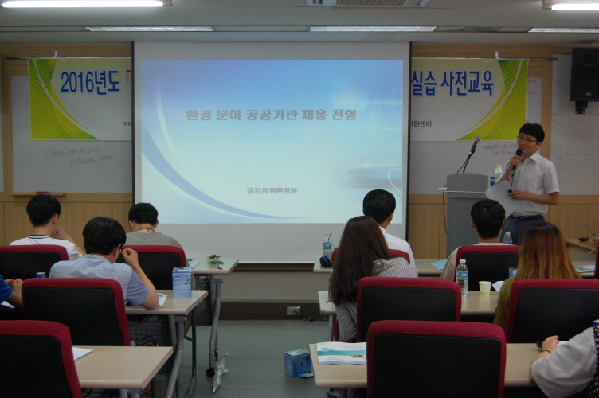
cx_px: 300
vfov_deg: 28.0
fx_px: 798
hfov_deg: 41.1
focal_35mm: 48
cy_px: 199
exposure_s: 1/80
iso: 800
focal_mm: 32
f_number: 4.5
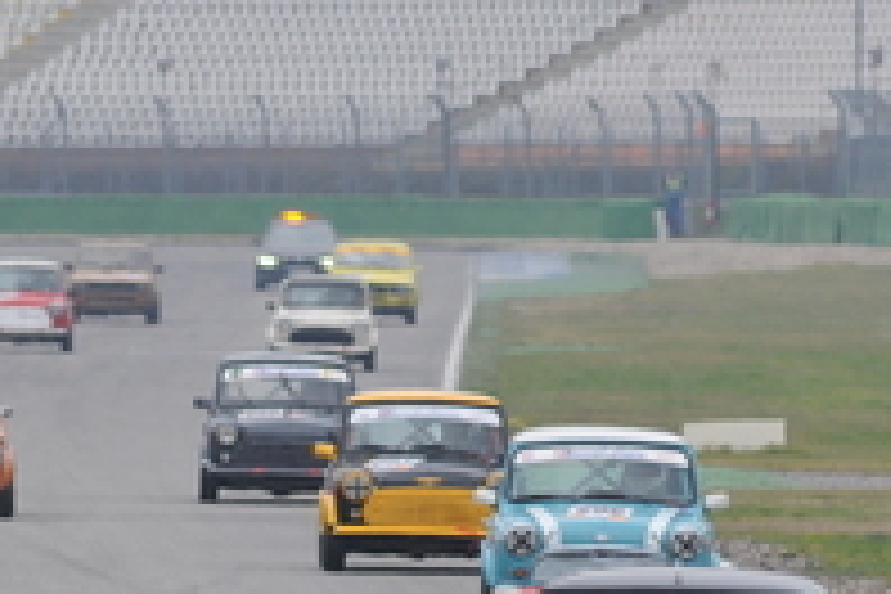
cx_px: 176
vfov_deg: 1.5
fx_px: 22496
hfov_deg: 2.3
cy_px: 709
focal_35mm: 909
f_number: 4
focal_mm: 200
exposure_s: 1/640
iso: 200
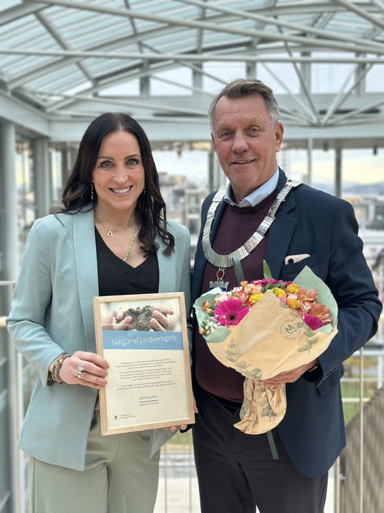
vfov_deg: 39.7
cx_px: 192
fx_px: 710
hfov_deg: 30.3
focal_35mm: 48
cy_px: 256
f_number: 1.78
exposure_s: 1/100
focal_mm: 6.86
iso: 100
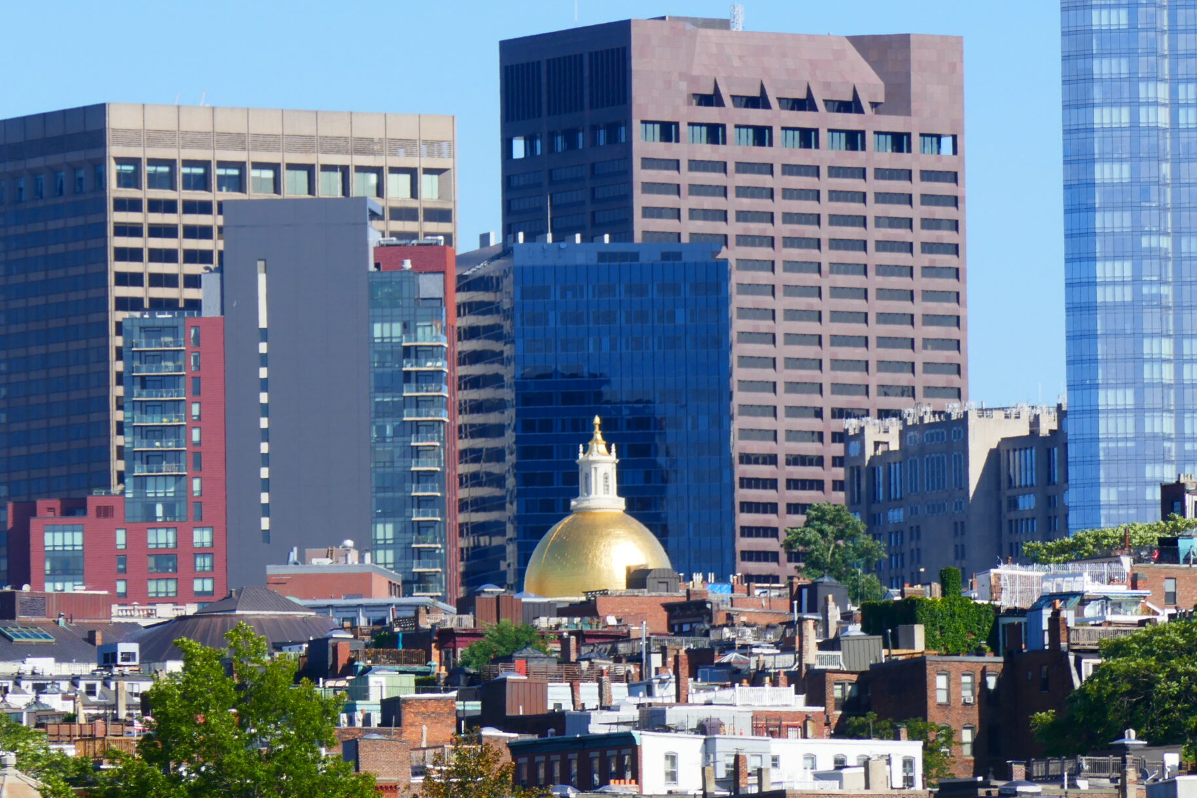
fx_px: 11703
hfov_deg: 5.9
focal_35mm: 352
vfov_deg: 3.9
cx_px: 594
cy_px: 466
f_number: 8
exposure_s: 1/250
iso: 125
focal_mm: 91
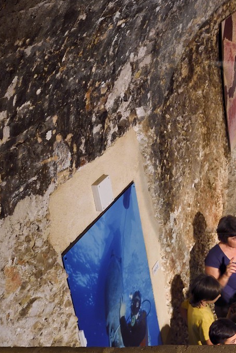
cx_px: 352
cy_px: 147
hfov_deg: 20.4
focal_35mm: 57
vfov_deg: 35.0
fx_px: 560
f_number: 5
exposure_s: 1/15
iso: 1600
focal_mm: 24
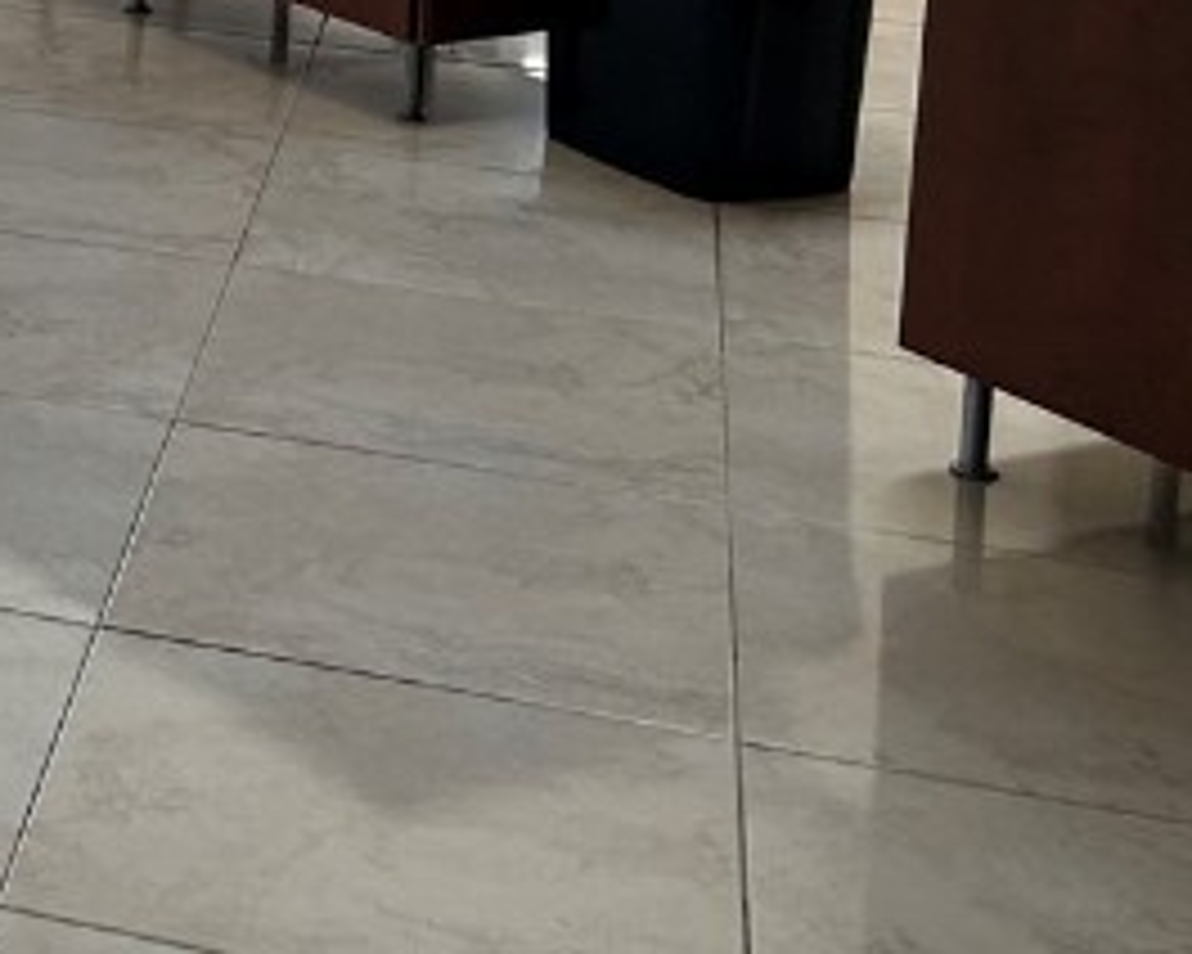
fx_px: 3457
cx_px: -819
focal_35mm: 98
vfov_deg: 14.4
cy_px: -558
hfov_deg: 16.9
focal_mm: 5.7
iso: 64
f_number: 1.5
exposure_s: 1/120
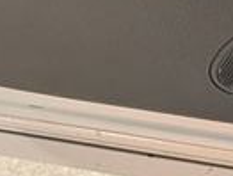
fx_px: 1262
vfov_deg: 7.1
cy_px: -363
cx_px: 162
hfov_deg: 10.5
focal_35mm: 187
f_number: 1.7
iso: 114
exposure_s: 1/120
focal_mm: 4.53
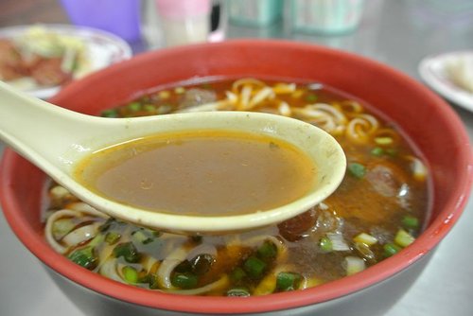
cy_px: 158
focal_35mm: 28
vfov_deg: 46.5
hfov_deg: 65.4
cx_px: 236
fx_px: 368
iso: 800
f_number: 3.5
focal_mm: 10.7
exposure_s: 1/25
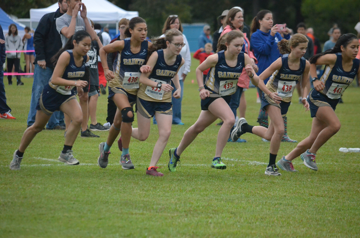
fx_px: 2919
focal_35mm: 292
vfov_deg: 4.7
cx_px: 180
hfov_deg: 7.1
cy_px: 119
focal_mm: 195
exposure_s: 1/3200
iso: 5000
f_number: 5
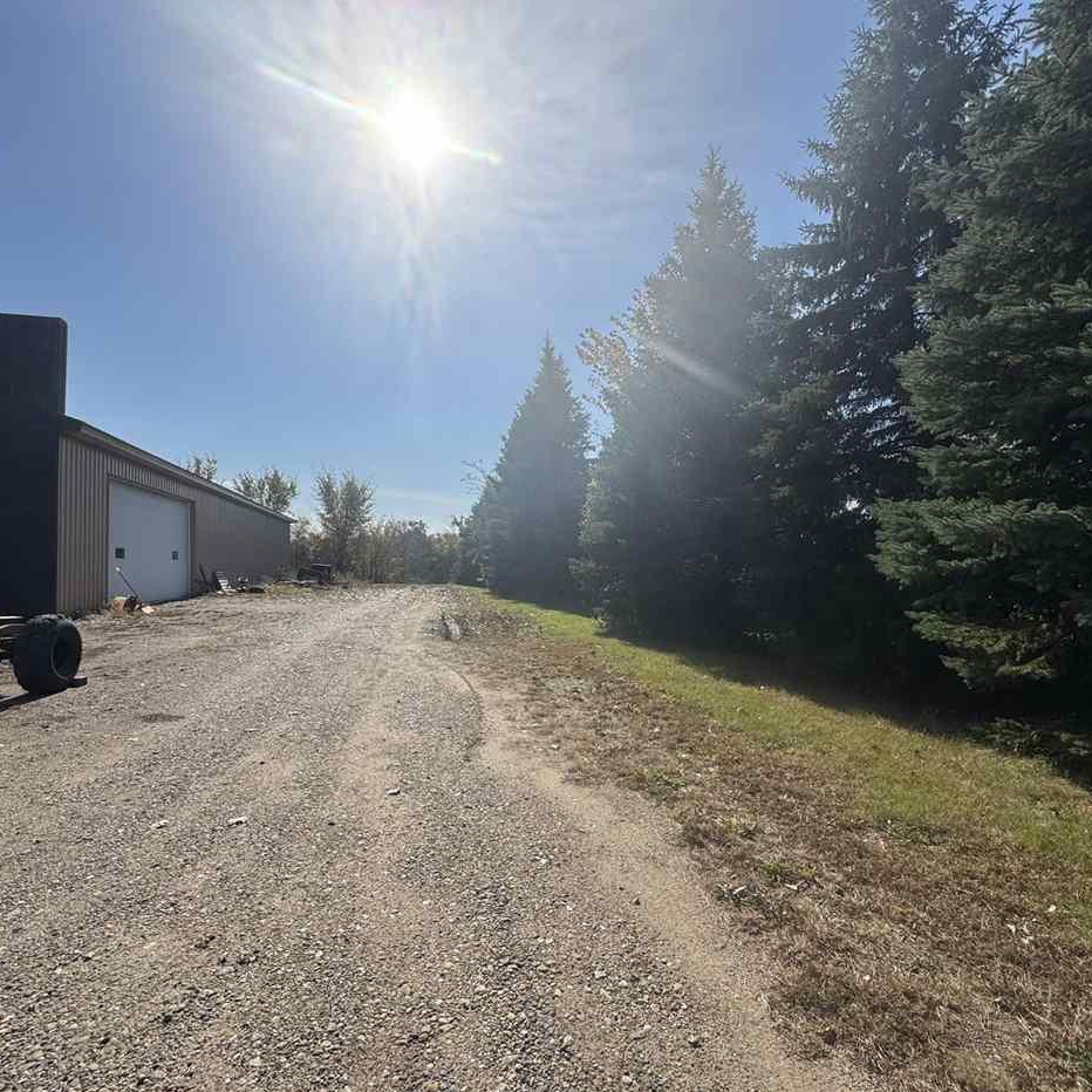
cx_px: 554
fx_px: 607
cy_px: 544
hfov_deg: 84.0
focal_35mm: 17
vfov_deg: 84.0
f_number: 2.2
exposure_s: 1/4132
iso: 50
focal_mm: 2.22
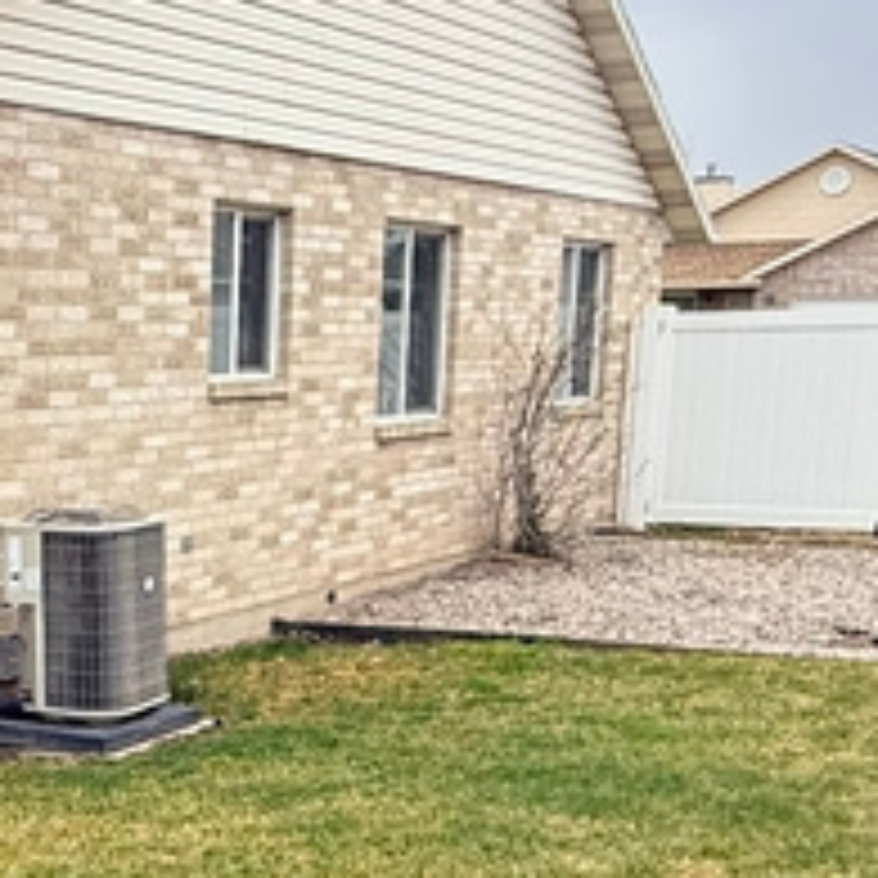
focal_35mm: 65
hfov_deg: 24.9
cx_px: -54
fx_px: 1865
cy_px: 698
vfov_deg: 26.0
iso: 50
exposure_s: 1/625
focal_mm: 2.22
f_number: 2.2
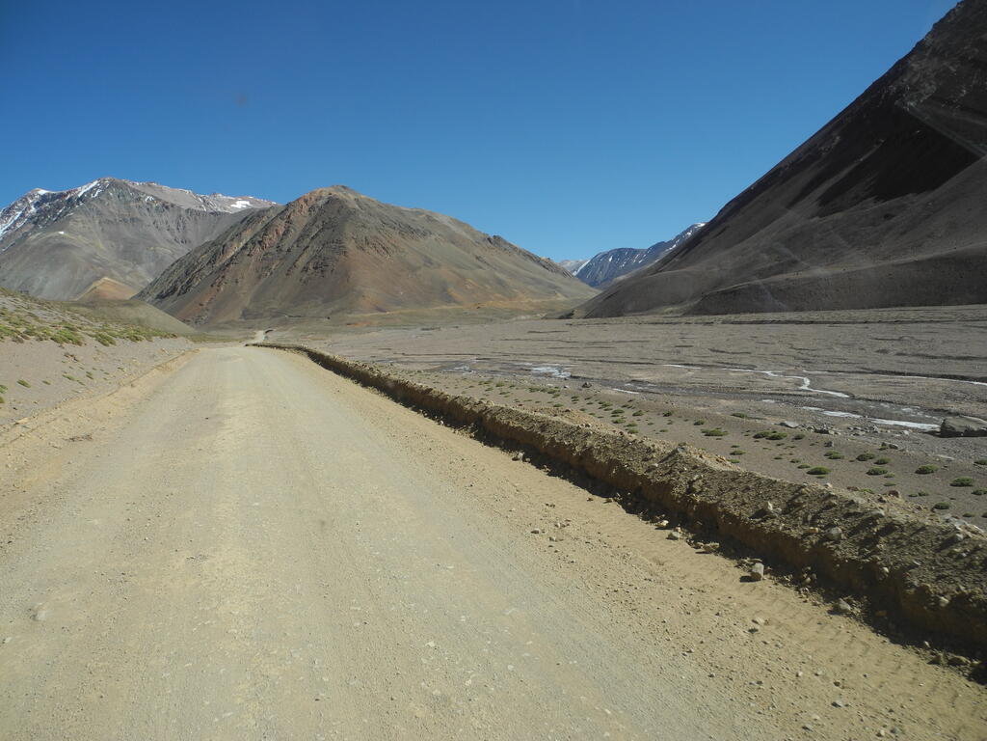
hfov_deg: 63.4
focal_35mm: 28
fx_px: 798
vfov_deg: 49.7
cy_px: 370
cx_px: 494
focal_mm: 6
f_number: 4
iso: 100
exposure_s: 1/1000
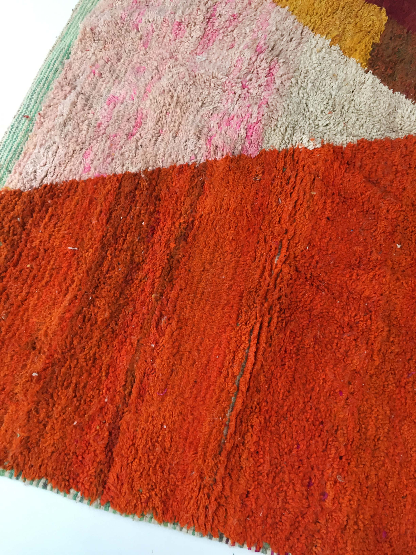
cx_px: 208
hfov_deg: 48.2
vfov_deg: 61.7
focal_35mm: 29
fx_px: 465
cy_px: 278
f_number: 2.2
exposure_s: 1/33
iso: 100
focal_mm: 4.15
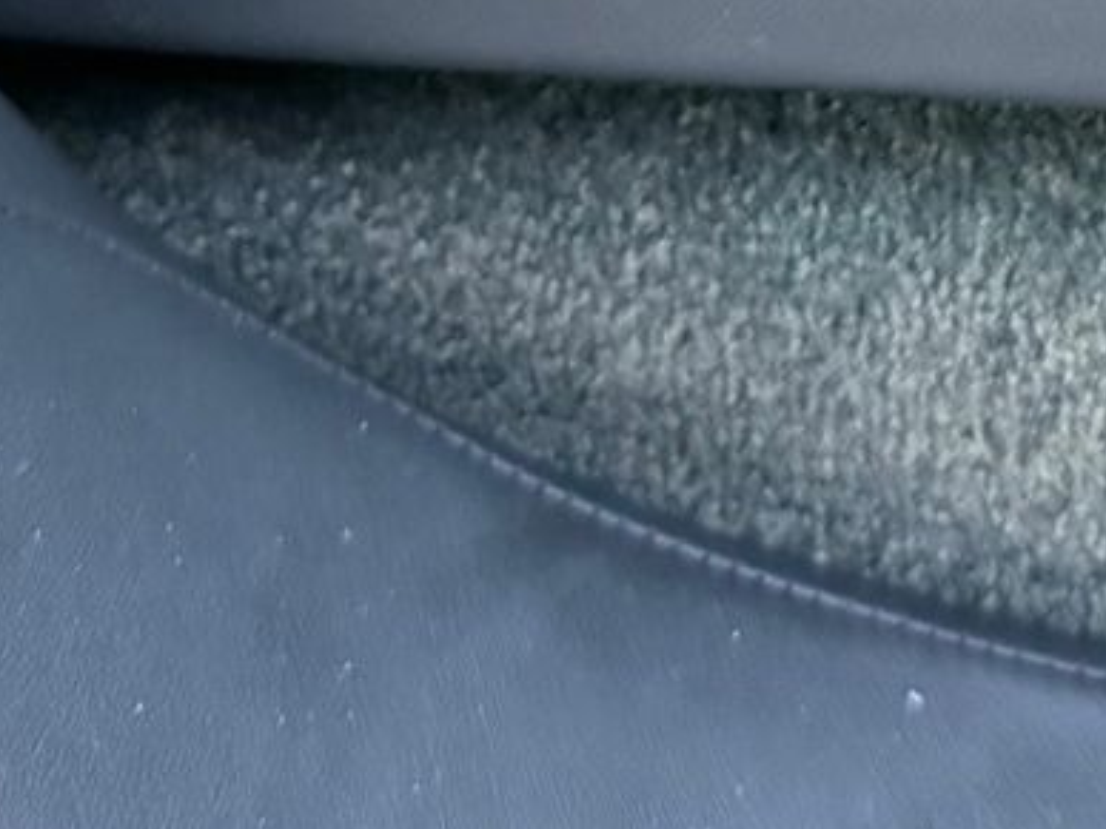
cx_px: 983
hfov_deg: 19.5
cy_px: -801
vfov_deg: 13.1
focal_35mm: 99
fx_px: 3163
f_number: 1.78
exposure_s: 1/60
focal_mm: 6.76
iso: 500
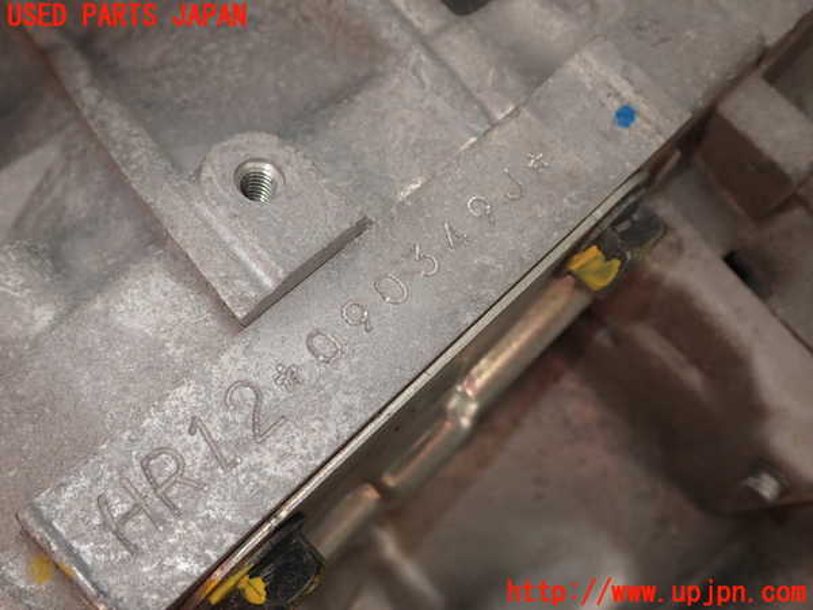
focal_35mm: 41
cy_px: 305
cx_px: 406
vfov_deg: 35.1
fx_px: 963
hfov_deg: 45.8
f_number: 2.8
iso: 160
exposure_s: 1/80
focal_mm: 7.31
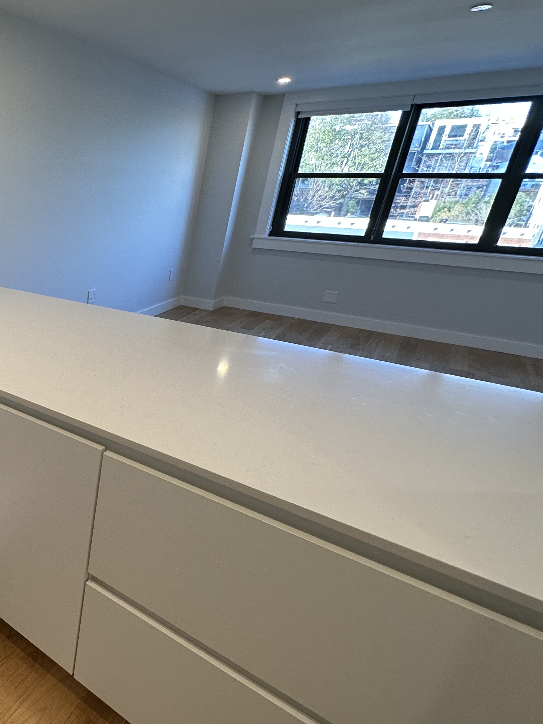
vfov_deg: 73.9
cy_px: 364
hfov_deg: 46.8
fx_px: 481
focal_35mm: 23
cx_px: -24
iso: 125
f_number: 2.2
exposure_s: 1/120
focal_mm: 2.22
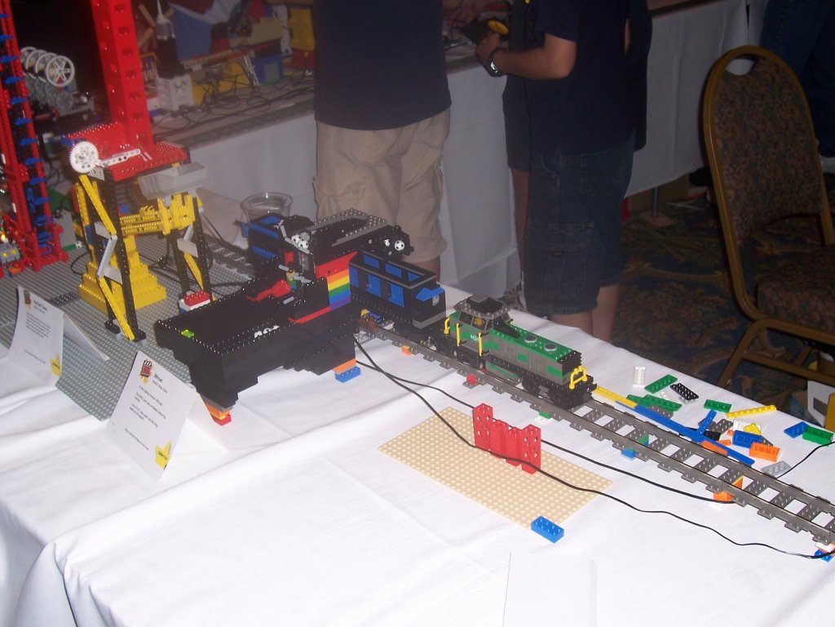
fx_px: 1013
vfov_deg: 34.3
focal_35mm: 42
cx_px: 418
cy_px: 314
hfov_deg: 44.8
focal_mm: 7
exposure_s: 1/60
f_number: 3
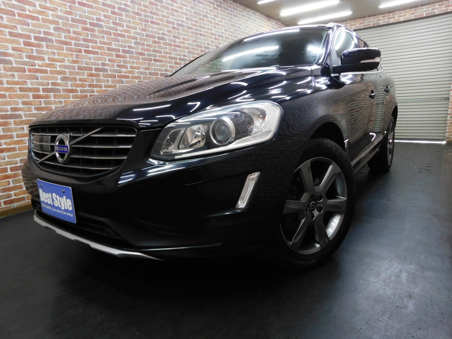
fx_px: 300
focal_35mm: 23
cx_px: 226
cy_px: 170
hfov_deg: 73.9
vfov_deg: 58.9
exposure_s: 1/30
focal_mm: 4
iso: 320
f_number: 3
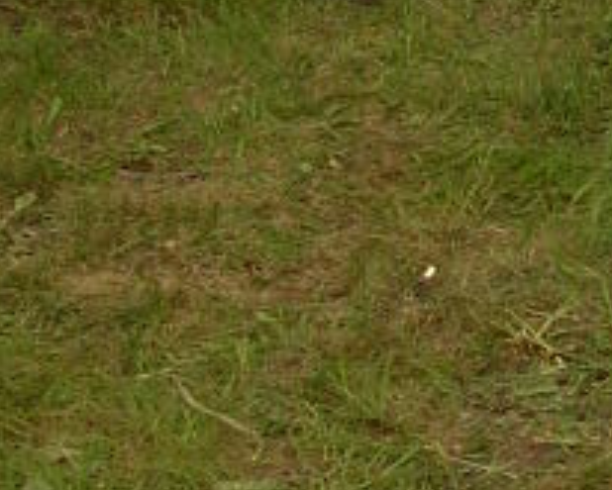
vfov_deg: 8.6
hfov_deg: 10.8
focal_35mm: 170
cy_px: -532
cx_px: 989
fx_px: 3081
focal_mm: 5.8
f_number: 5.6
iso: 50
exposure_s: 1/198
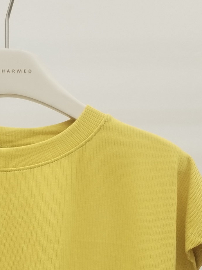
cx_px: 2
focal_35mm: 75
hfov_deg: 19.1
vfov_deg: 24.6
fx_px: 584
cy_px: 279
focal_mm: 4.75
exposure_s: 1/100
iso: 241
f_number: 1.8
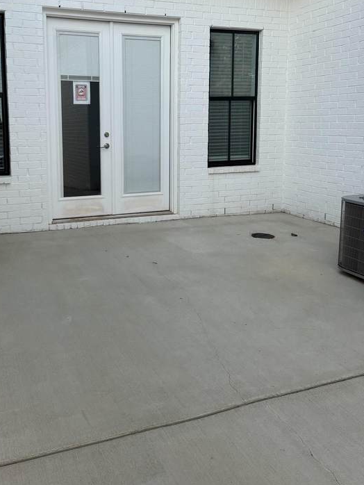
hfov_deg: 42.3
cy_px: 181
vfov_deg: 54.7
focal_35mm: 33
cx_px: 119
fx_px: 462
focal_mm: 6.76
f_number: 1.78
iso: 80
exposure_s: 1/1311
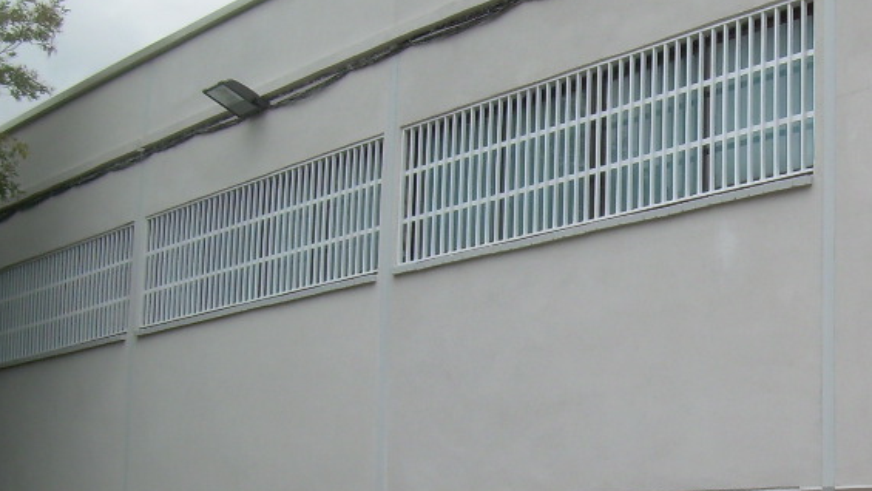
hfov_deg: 27.5
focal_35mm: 75
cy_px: 361
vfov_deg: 16.0
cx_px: 725
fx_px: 1734
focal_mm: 6.3
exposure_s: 1/193
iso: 50
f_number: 4.6
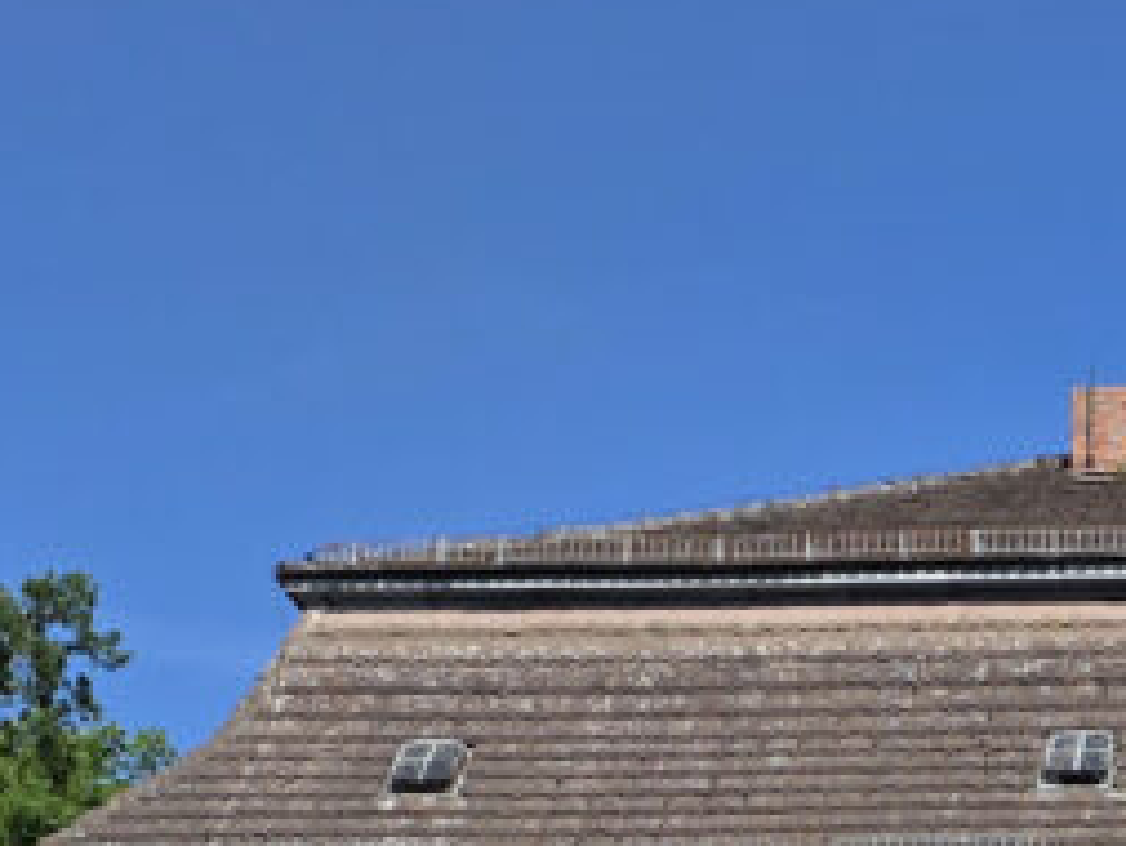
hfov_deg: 17.1
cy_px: 1550
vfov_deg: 12.4
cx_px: 1411
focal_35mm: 109
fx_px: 3547
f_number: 1.7
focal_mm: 6.3
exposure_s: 1/5778
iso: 80
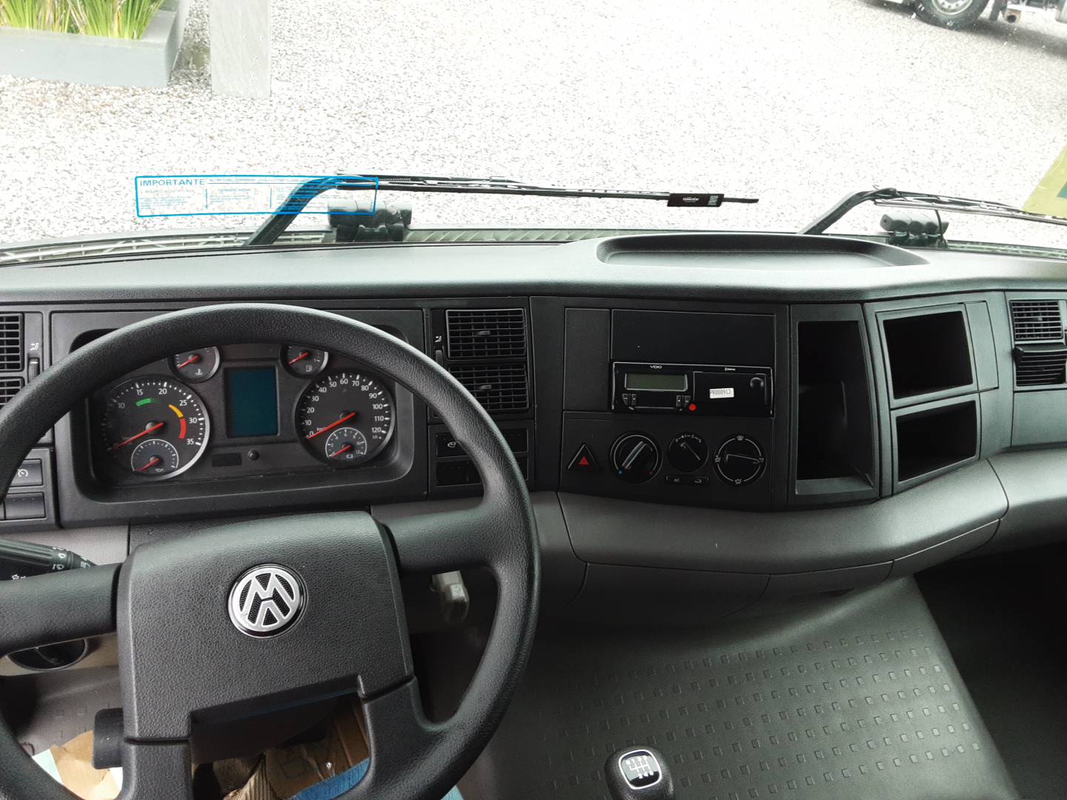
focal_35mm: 28
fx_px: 863
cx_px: 534
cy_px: 400
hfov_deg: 63.4
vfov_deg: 49.7
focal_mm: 2.9
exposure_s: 1/40
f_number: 1.9
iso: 119
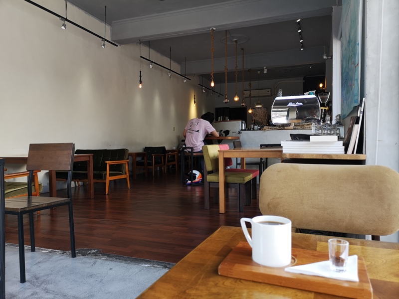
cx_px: 200
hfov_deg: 65.3
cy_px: 150
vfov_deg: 51.4
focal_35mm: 27
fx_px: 311
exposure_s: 1/120
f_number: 1.8
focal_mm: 3.95
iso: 64
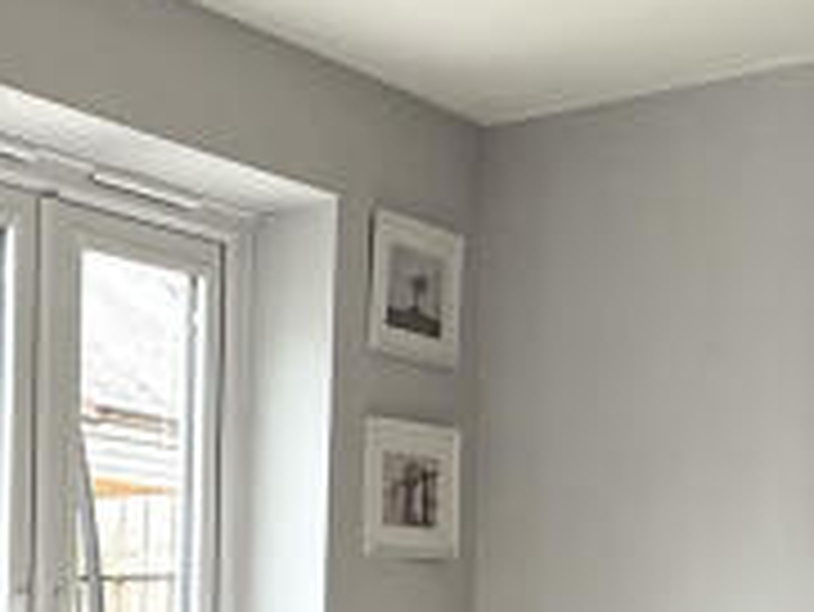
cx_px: -409
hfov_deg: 20.9
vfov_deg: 17.9
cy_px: 702
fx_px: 1859
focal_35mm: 79
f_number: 2.2
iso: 64
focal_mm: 2.22
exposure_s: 1/99
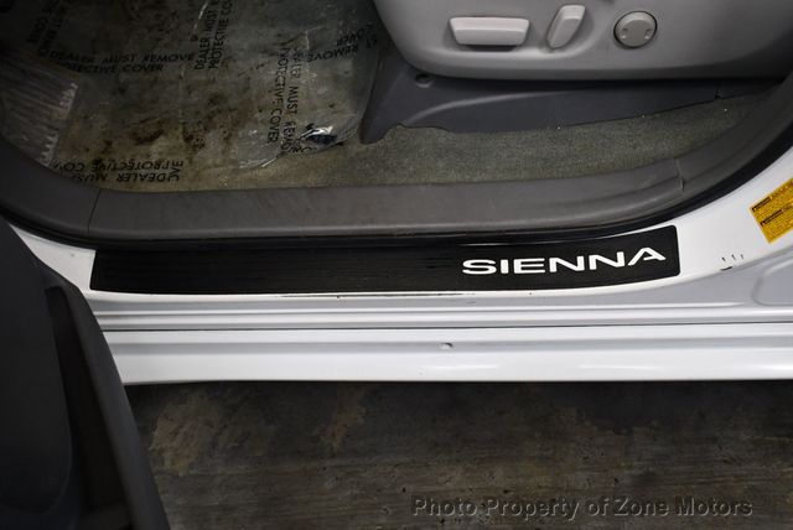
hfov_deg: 53.1
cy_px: 265
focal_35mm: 36
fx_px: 794
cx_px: 396
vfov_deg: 36.9
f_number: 3.5
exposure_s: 1/125
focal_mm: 18
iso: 1000
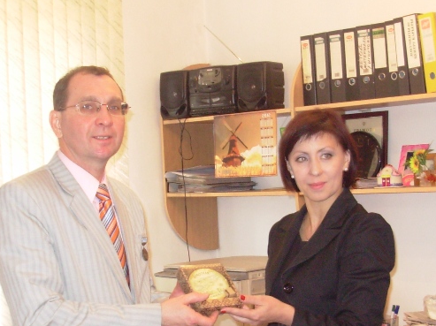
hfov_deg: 24.7
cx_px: 241
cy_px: 253
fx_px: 994
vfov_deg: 18.5
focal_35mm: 79
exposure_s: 1/13.5
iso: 116
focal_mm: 6.3
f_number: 2.9
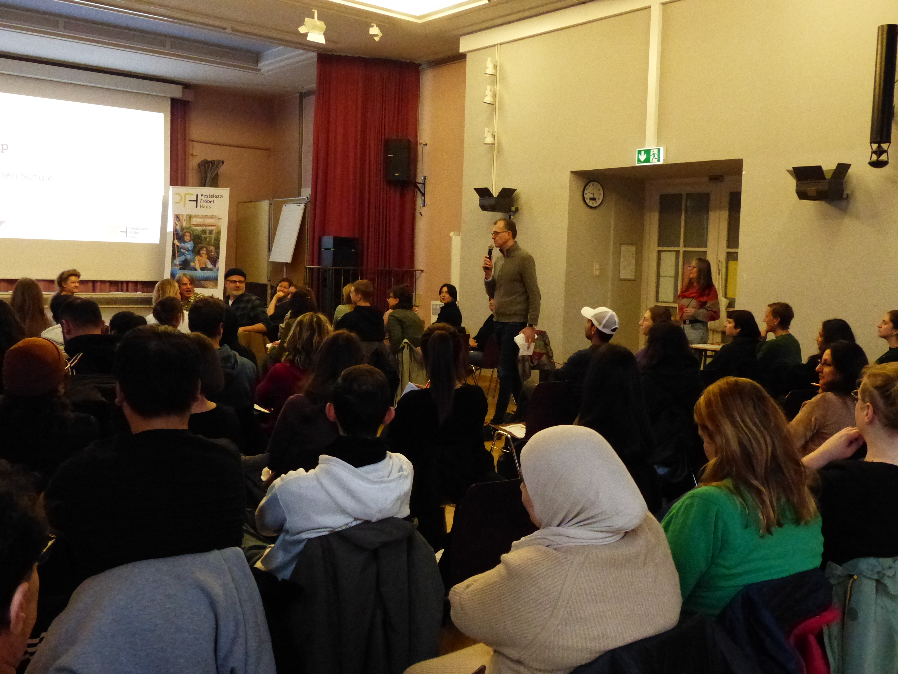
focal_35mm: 34
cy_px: 337
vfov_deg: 41.8
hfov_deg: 54.0
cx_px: 449
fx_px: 882
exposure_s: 1/100
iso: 1600
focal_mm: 6
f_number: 3.5
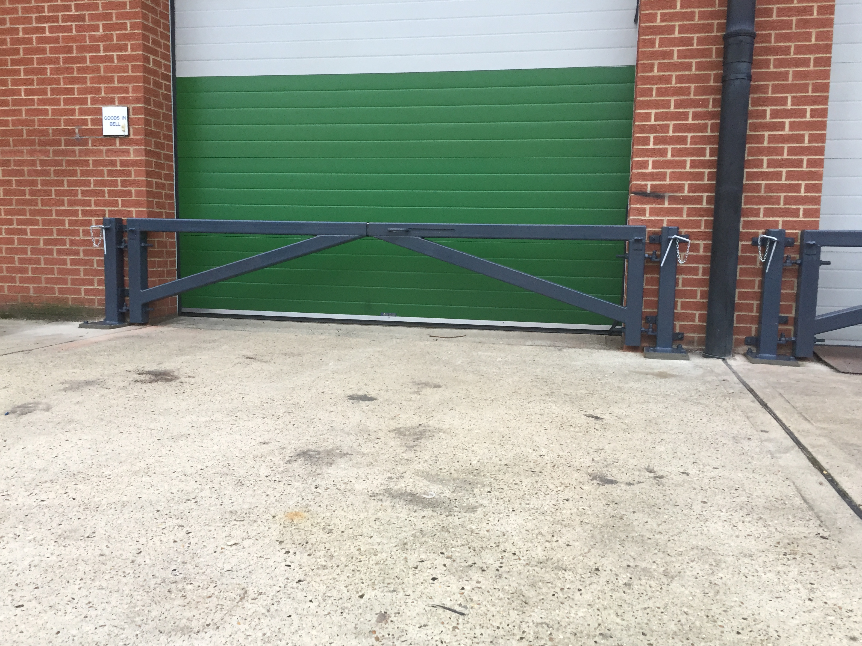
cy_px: 326
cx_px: 441
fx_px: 747
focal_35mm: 30
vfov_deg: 46.8
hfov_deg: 60.0
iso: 125
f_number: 2.2
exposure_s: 1/33
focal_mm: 4.15
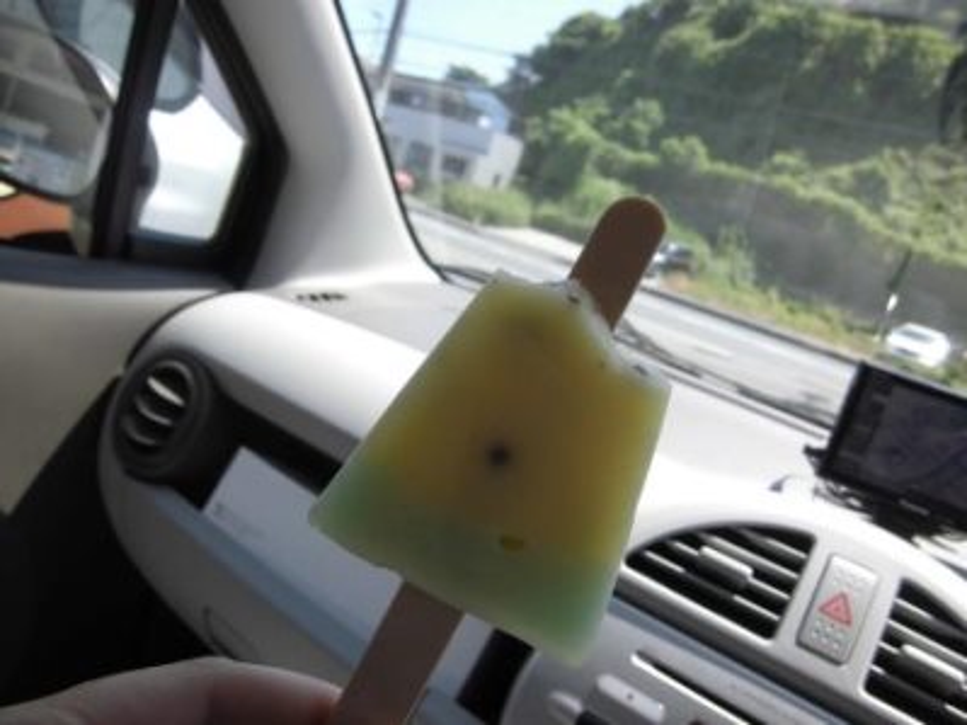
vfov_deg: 53.0
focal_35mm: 26
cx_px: 484
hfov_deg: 67.3
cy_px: 362
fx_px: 726
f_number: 2.8
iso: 100
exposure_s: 1/400
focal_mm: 4.7
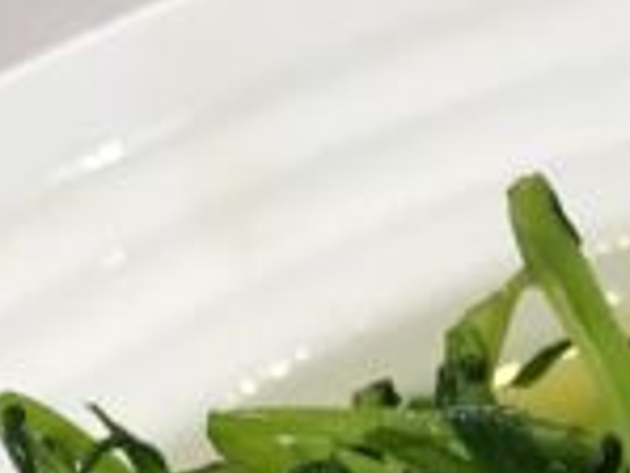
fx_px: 2477
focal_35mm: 136
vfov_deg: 9.8
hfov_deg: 13.6
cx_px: 964
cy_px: 1096
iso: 64
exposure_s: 1/17
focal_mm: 4.15
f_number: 2.2
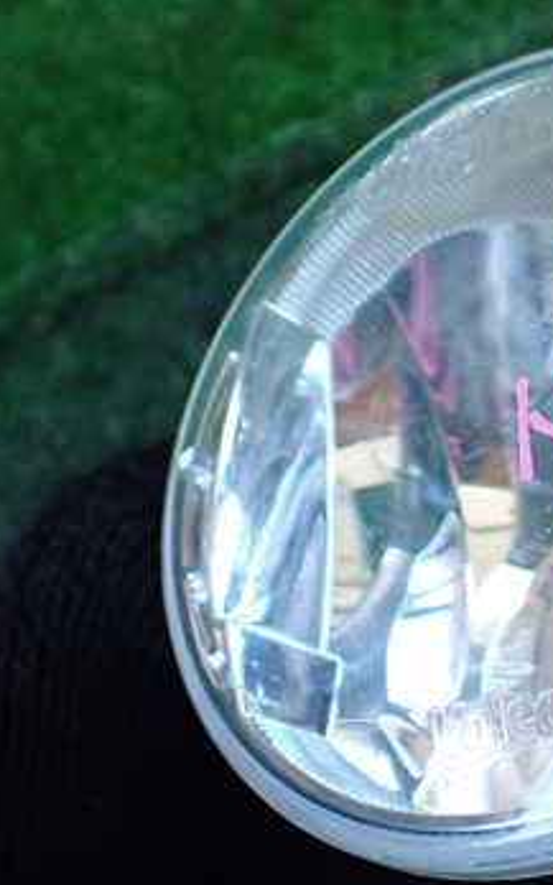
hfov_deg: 22.5
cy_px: 406
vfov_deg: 36.9
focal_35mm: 55
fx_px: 1326
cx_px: 581
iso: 400
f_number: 2.3
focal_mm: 5.4
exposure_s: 1/125
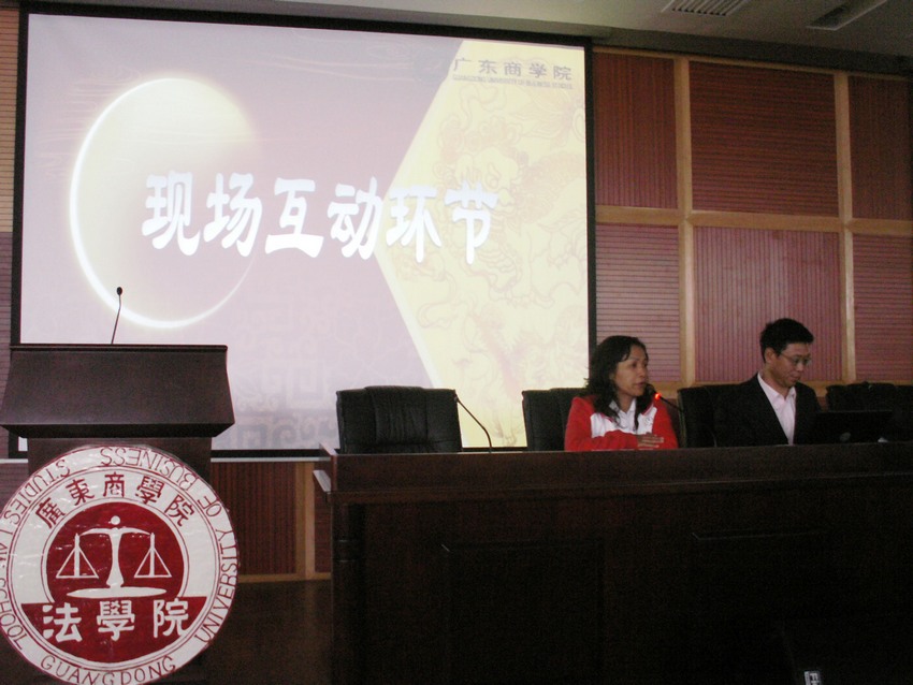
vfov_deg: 40.7
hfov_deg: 52.6
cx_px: 456
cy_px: 342
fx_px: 923
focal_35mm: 35
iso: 160
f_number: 2.8
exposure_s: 1/13
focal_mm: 5.86
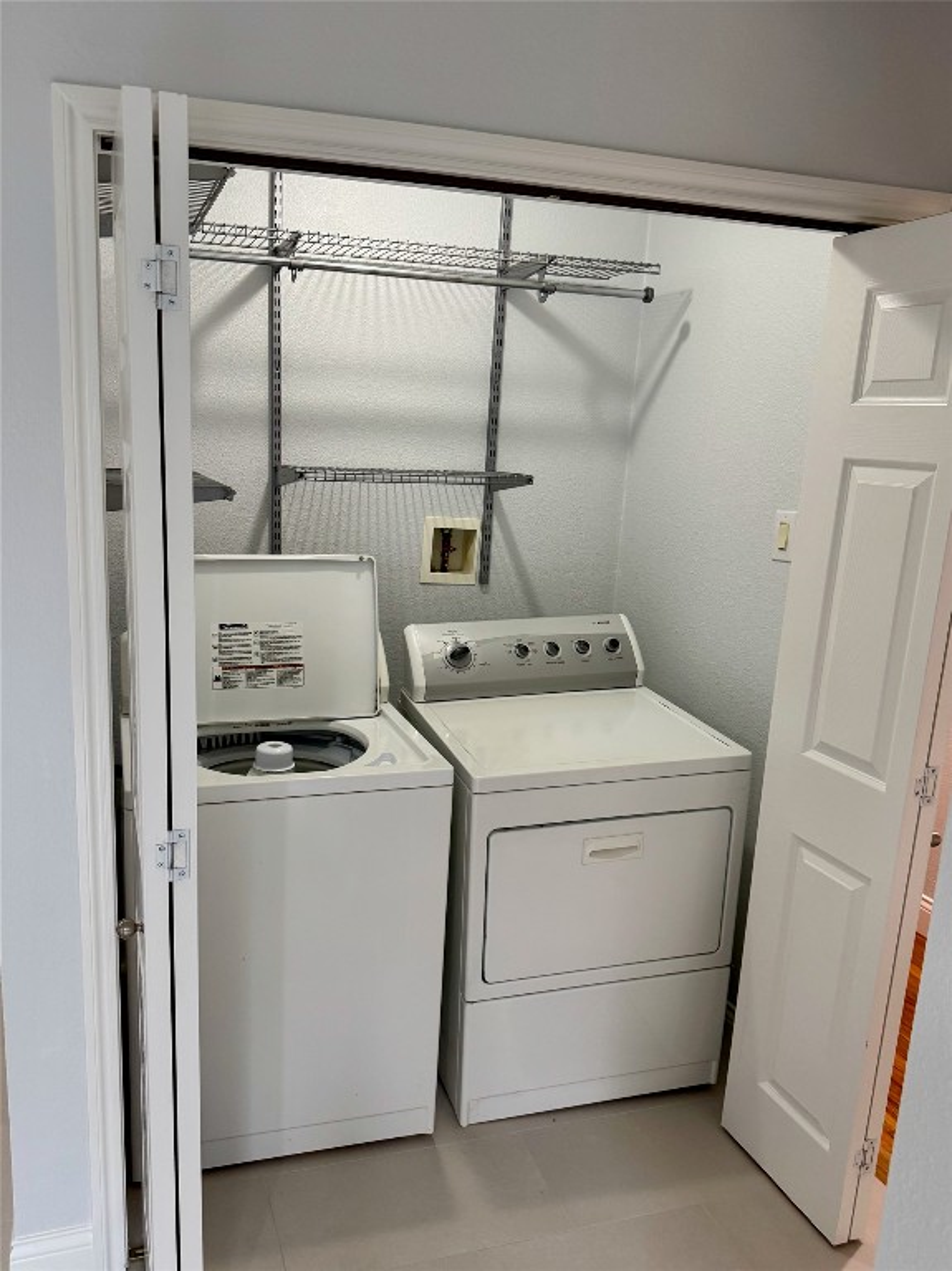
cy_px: 636
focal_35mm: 24
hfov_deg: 56.8
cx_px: 476
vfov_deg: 71.6
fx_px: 881
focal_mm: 6.76
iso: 200
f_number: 1.78
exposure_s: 1/120
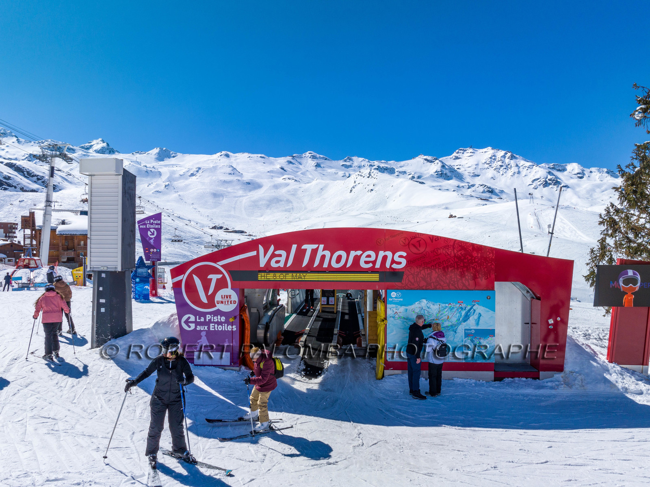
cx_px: 325
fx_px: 450
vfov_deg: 56.8
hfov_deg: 71.6
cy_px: 244
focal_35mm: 24
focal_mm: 12.3
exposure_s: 1/400
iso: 100
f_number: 11
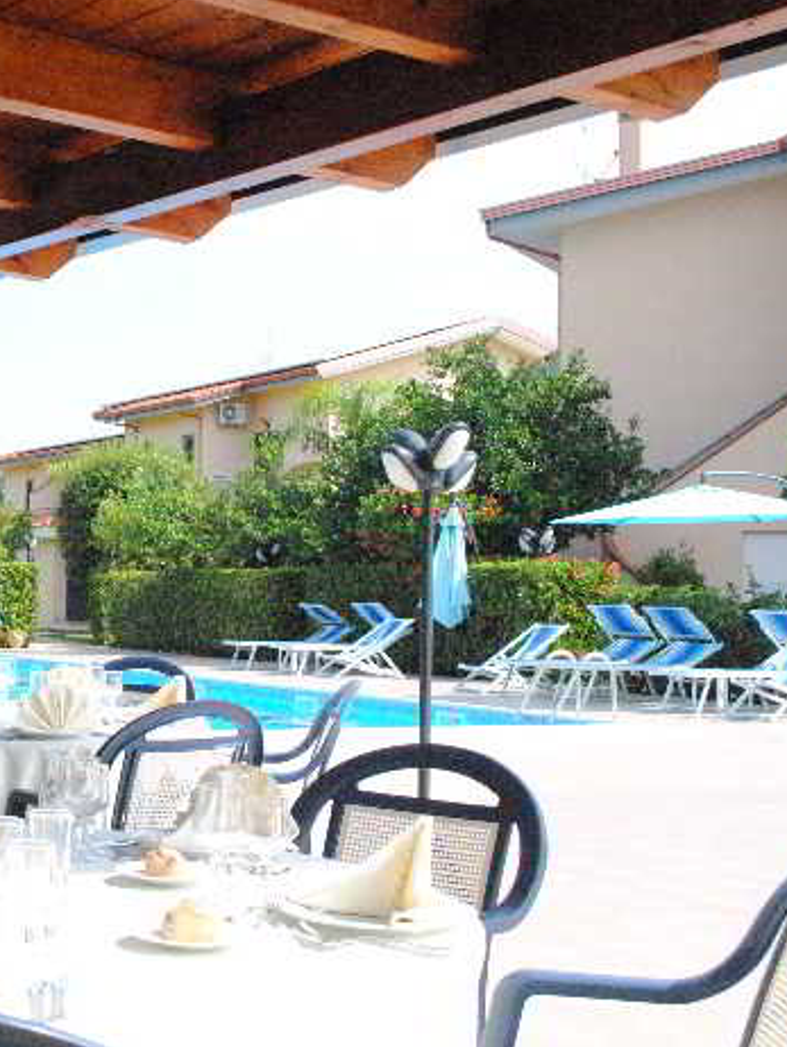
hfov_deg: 23.5
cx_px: 14
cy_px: 589
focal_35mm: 60
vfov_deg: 32.1
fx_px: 1817
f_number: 6.3
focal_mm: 24
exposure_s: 1/4000
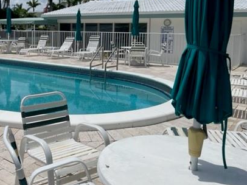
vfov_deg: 34.5
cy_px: 51
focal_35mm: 41
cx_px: 57
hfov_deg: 44.1
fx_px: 292
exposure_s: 1/9804
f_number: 1.6
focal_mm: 4.2
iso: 32
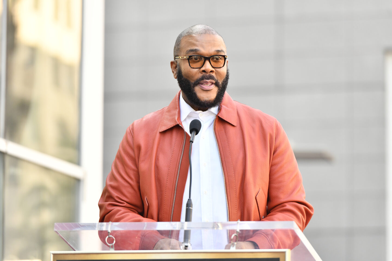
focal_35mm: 200
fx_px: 2178
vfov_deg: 6.9
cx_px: 196
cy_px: 130
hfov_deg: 10.3
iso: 1250
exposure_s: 1/1000
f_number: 4
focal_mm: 200
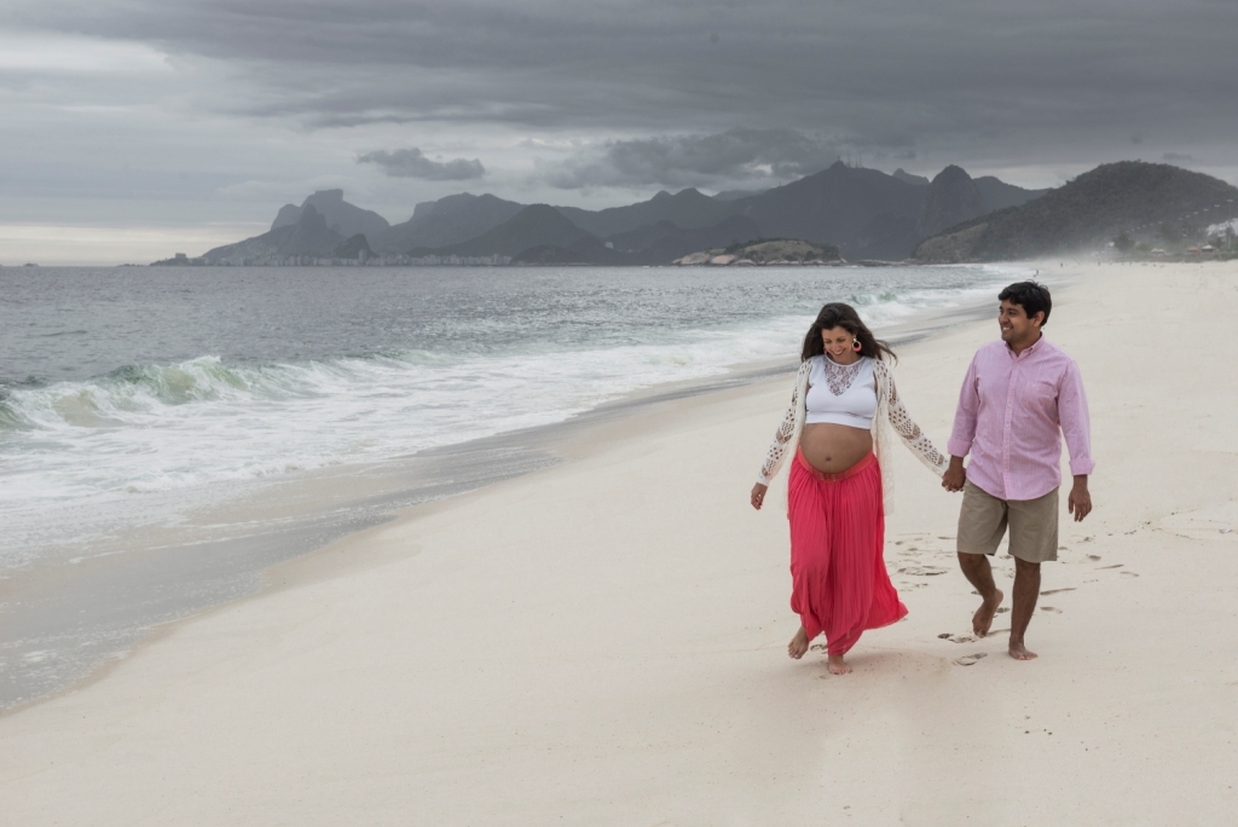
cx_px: 619
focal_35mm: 60
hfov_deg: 33.4
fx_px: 2064
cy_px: 414
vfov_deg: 22.7
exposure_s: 1/200
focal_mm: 60
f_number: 8
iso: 100
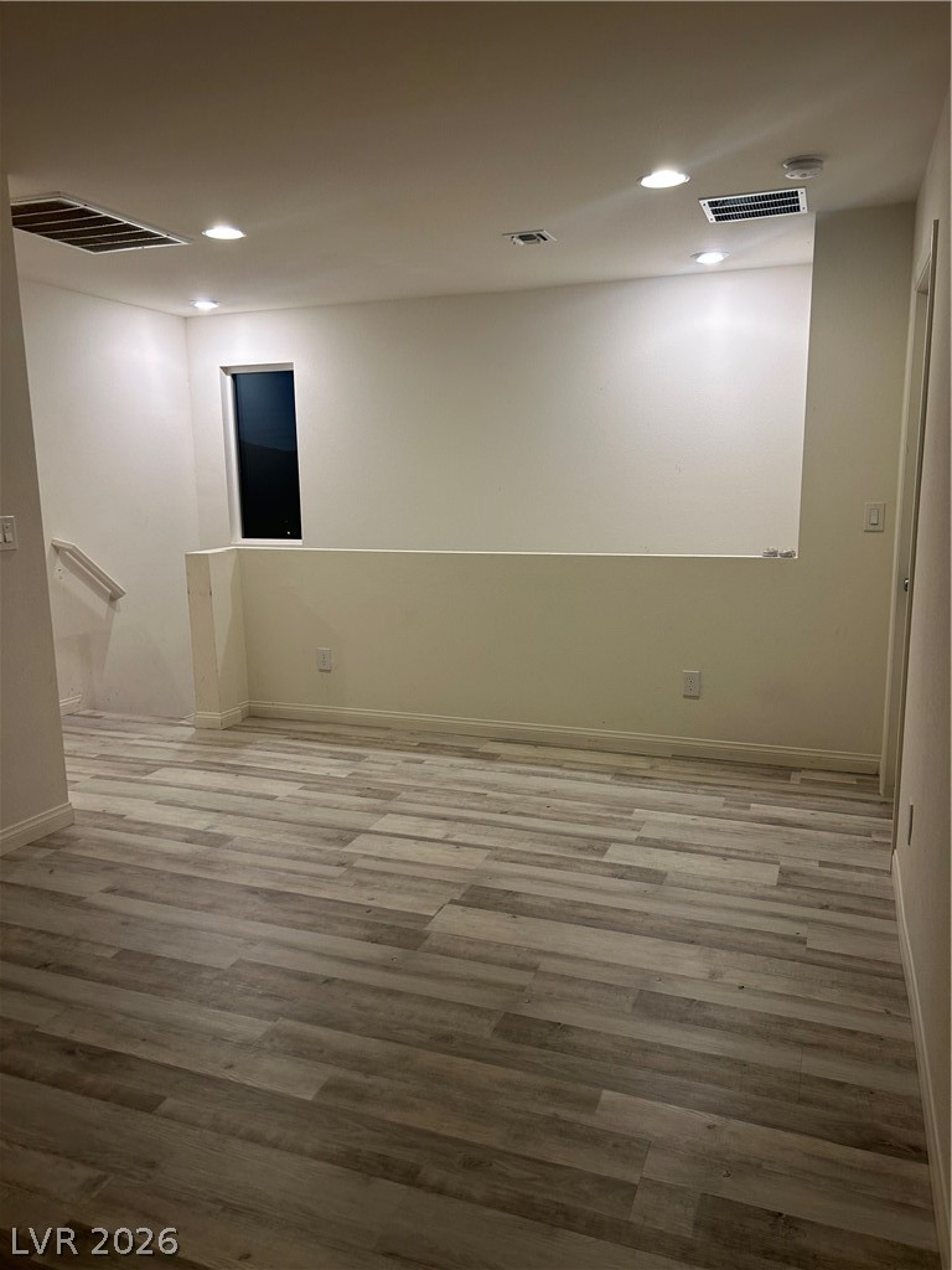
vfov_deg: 67.3
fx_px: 953
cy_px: 635
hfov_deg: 53.1
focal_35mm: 26
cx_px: 476
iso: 80
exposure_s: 1/60
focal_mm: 5.7
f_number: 1.5
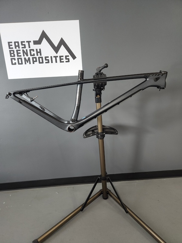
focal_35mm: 23
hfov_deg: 58.9
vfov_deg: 73.9
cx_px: 91
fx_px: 161
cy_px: 122
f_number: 1.8
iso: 200
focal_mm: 5.4
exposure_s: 1/120
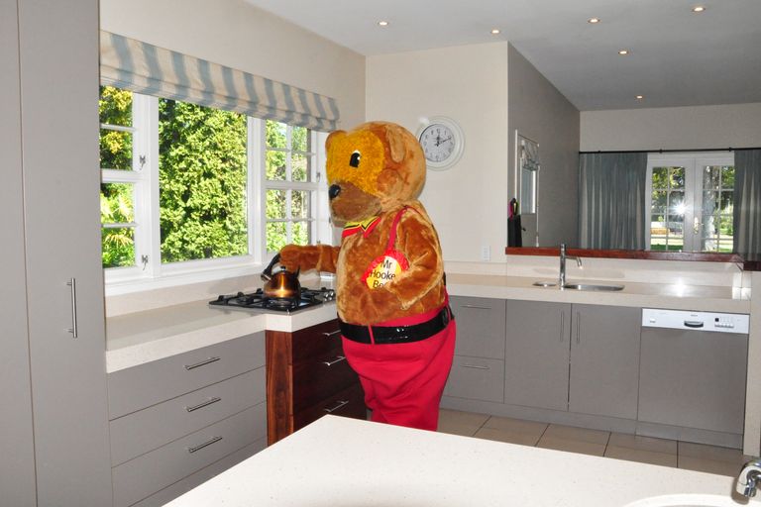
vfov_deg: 45.7
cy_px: 254
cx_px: 380
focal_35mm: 28
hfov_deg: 64.6
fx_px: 602
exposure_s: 1/200
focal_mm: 19
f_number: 18
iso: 3200
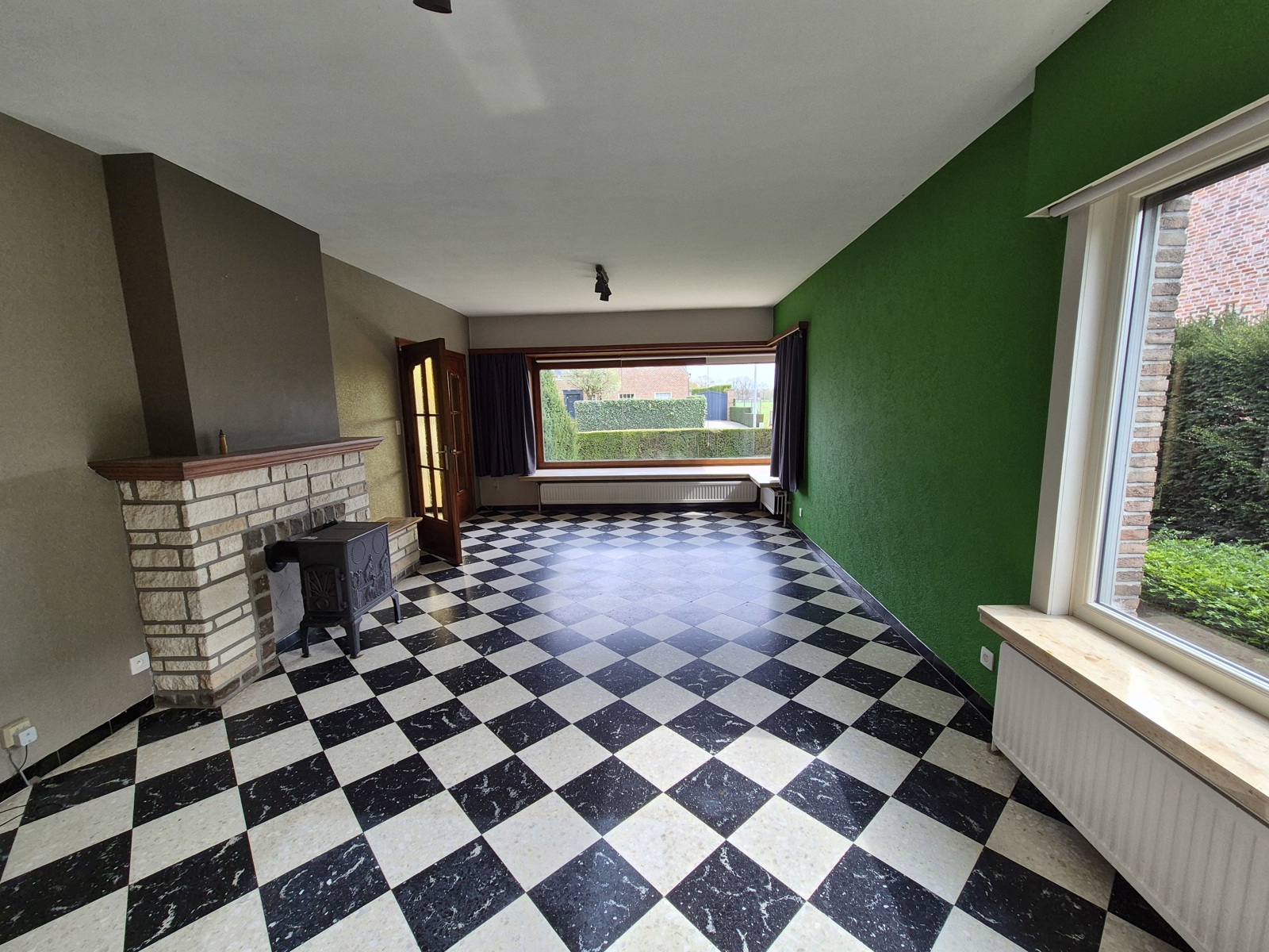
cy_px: 476
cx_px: 634
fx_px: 477
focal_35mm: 13
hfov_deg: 106.2
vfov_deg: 89.9
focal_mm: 2.2
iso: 50
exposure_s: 1/188
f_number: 2.2
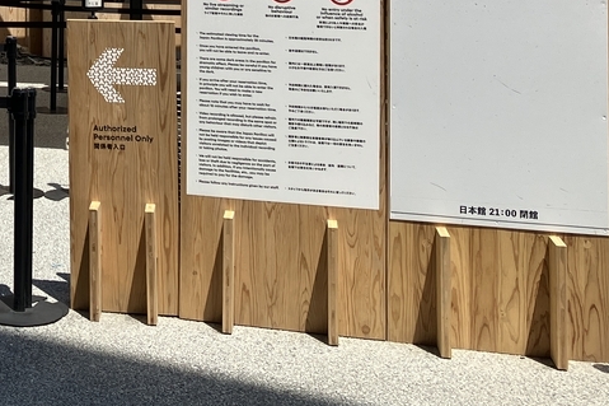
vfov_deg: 17.4
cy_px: -134
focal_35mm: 73
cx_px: -58
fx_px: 1234
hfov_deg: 25.7
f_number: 1.8
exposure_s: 1/2433
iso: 32
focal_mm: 3.99
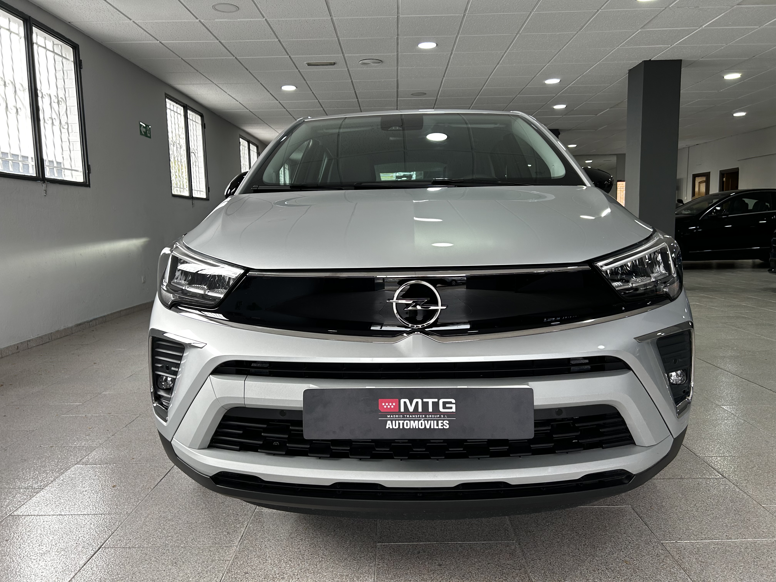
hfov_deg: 67.3
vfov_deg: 53.1
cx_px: 388
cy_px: 291
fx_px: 583
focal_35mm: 26
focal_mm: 5.7
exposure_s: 1/100
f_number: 1.5
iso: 50
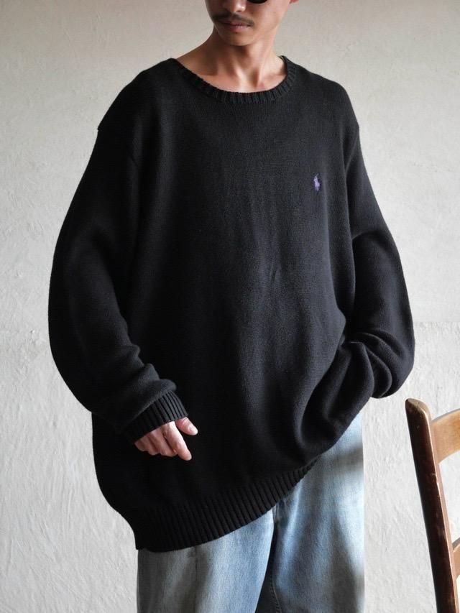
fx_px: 1559
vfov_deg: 22.3
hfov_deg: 16.8
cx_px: 230
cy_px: 306
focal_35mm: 88
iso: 2000
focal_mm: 44
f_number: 3.9
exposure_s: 1/100
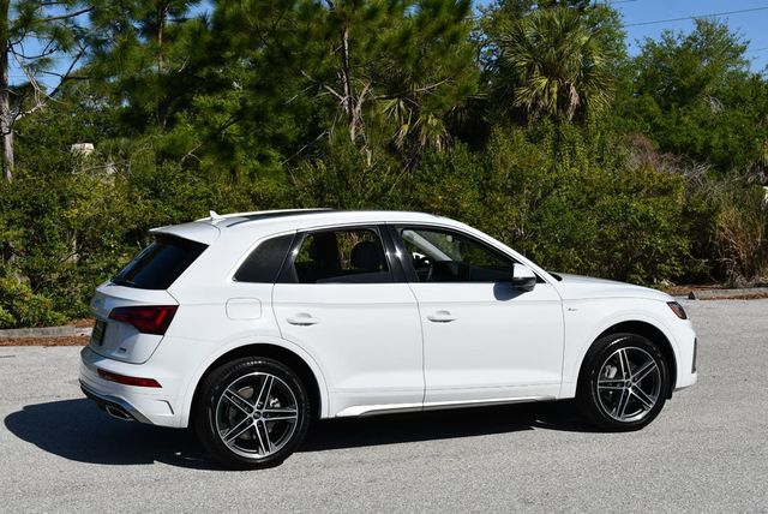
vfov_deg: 23.4
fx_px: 1238
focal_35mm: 58
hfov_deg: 34.5
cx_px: 384
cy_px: 257
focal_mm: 29
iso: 100
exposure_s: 1/320
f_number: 9
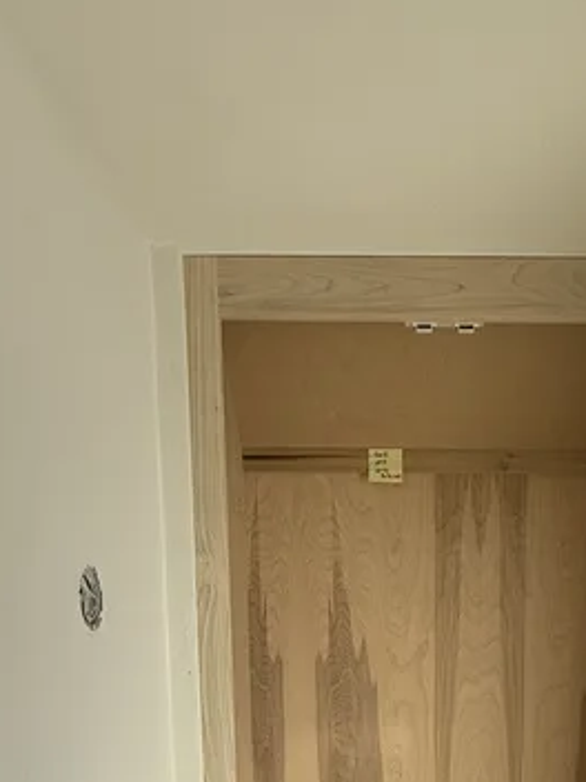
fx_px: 971
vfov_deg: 36.5
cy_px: 878
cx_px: 451
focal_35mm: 43
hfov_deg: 32.8
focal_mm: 2.22
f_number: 2.2
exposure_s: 1/596
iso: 64
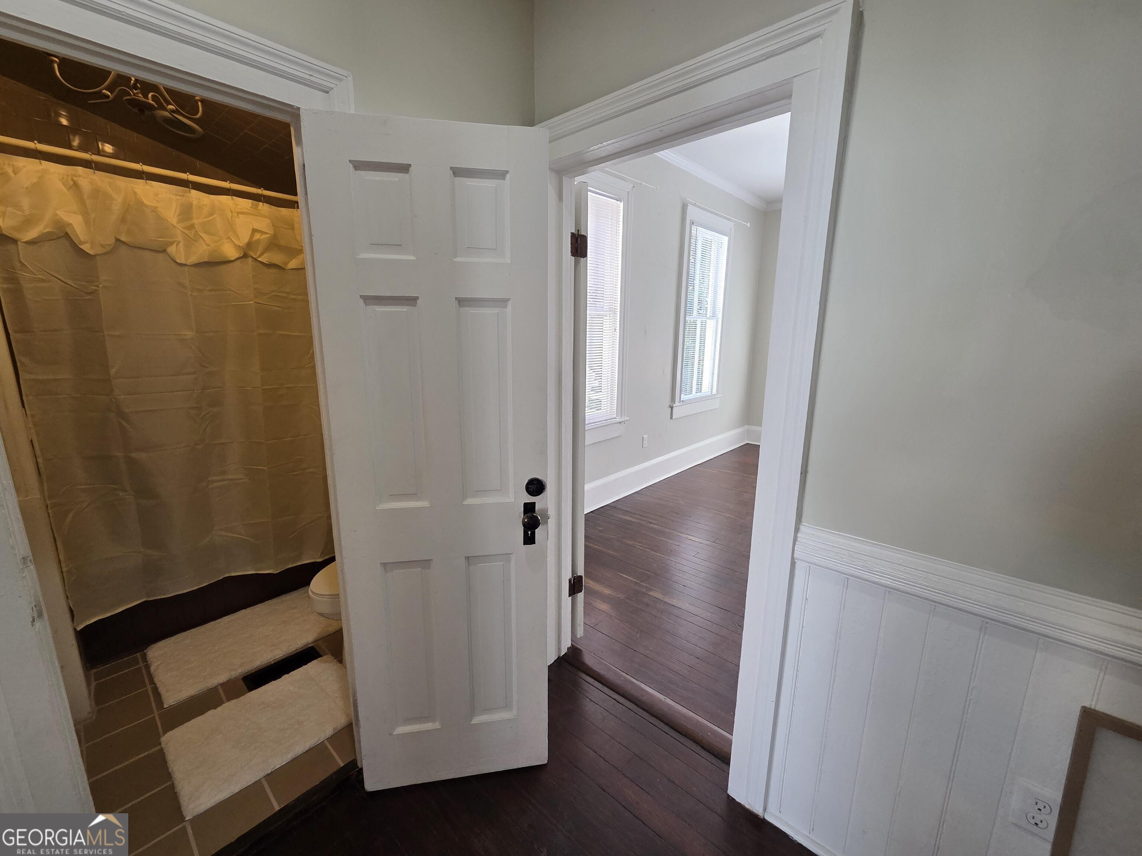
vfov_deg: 89.9
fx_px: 429
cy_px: 428
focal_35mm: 13
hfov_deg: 106.2
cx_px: 571
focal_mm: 2.2
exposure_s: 1/120
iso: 125
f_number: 2.2
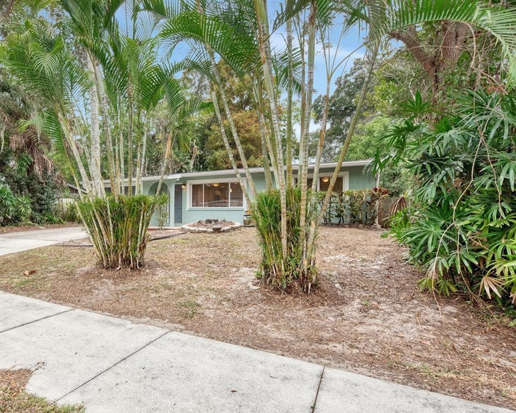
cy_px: 209
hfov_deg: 78.5
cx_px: 186
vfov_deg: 68.1
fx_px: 305
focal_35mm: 20
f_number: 7.1
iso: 400
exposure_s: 1/50
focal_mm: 14
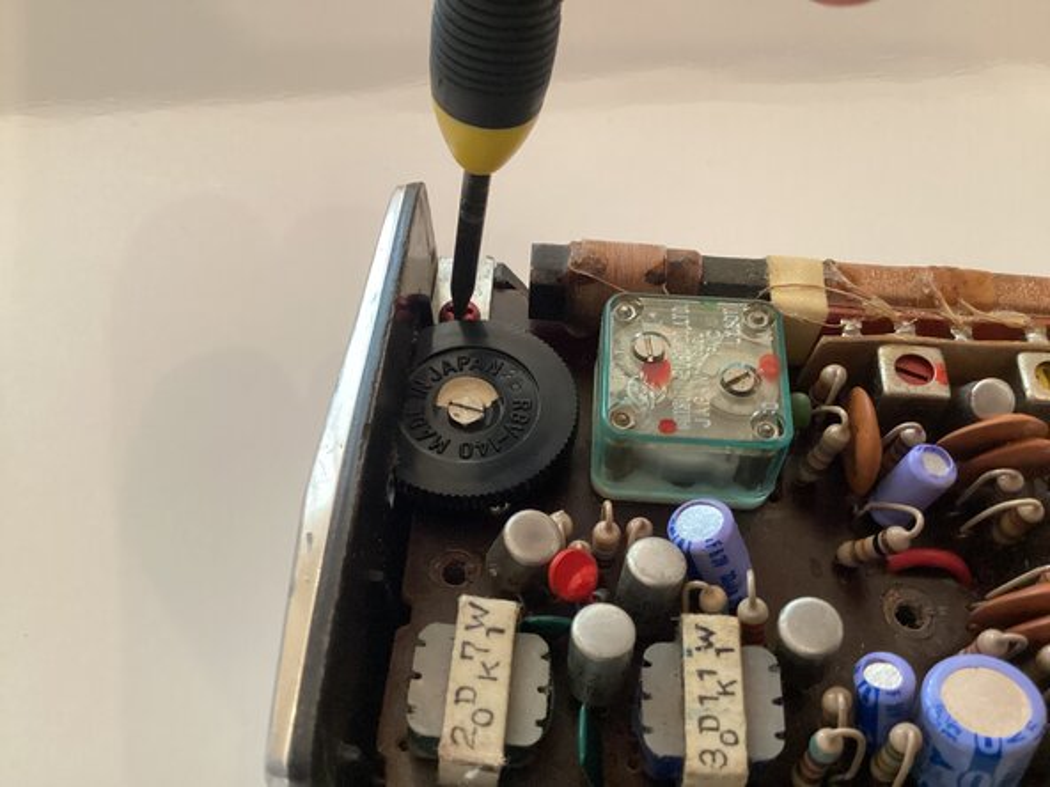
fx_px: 940
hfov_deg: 58.4
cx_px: 525
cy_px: 394
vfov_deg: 45.4
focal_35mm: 31
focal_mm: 3.3
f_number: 2.4
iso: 640
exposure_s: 1/30
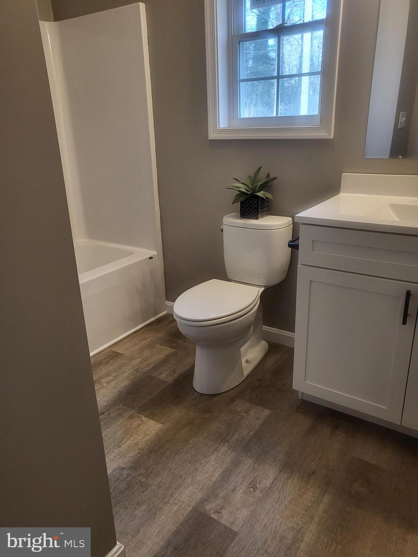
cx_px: 209
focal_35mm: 26
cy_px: 278
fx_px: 419
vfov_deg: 67.3
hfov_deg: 53.1
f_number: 1.8
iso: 200
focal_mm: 4.25
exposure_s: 1/120
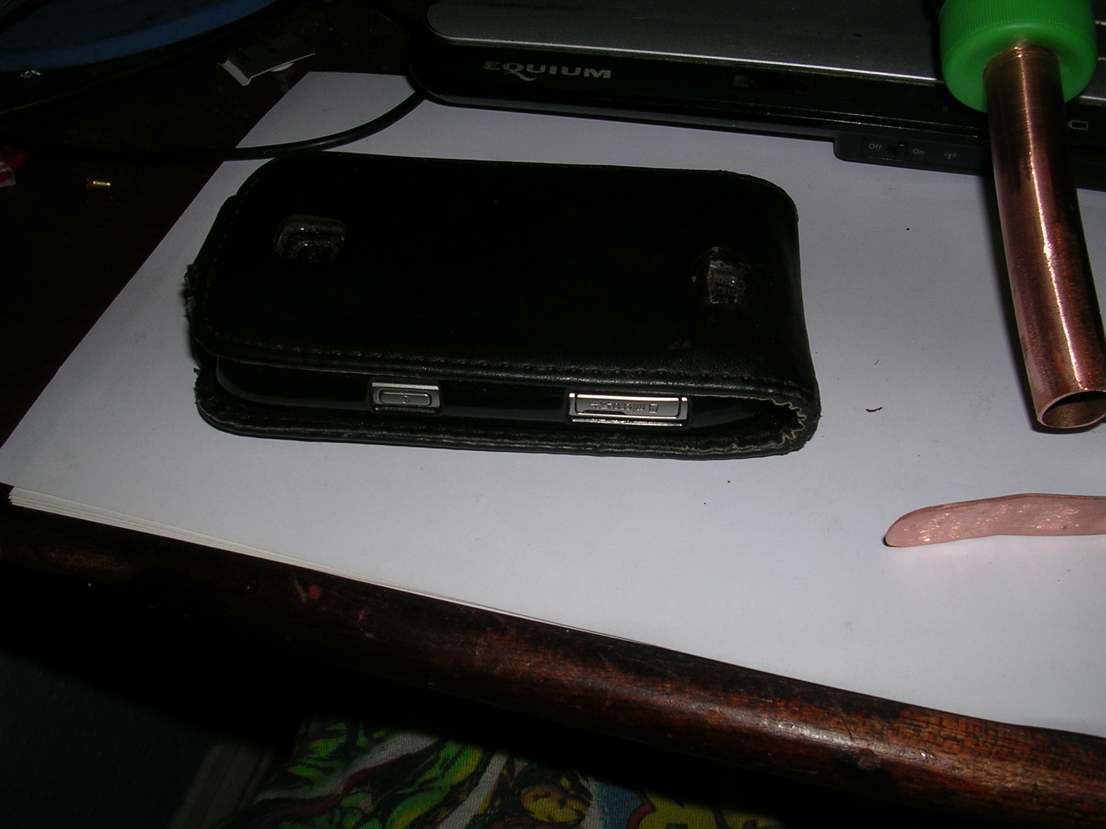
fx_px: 1214
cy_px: 414
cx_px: 553
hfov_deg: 49.0
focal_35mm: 38
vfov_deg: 37.7
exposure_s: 1/60.1
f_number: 5.6
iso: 50
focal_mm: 5.8
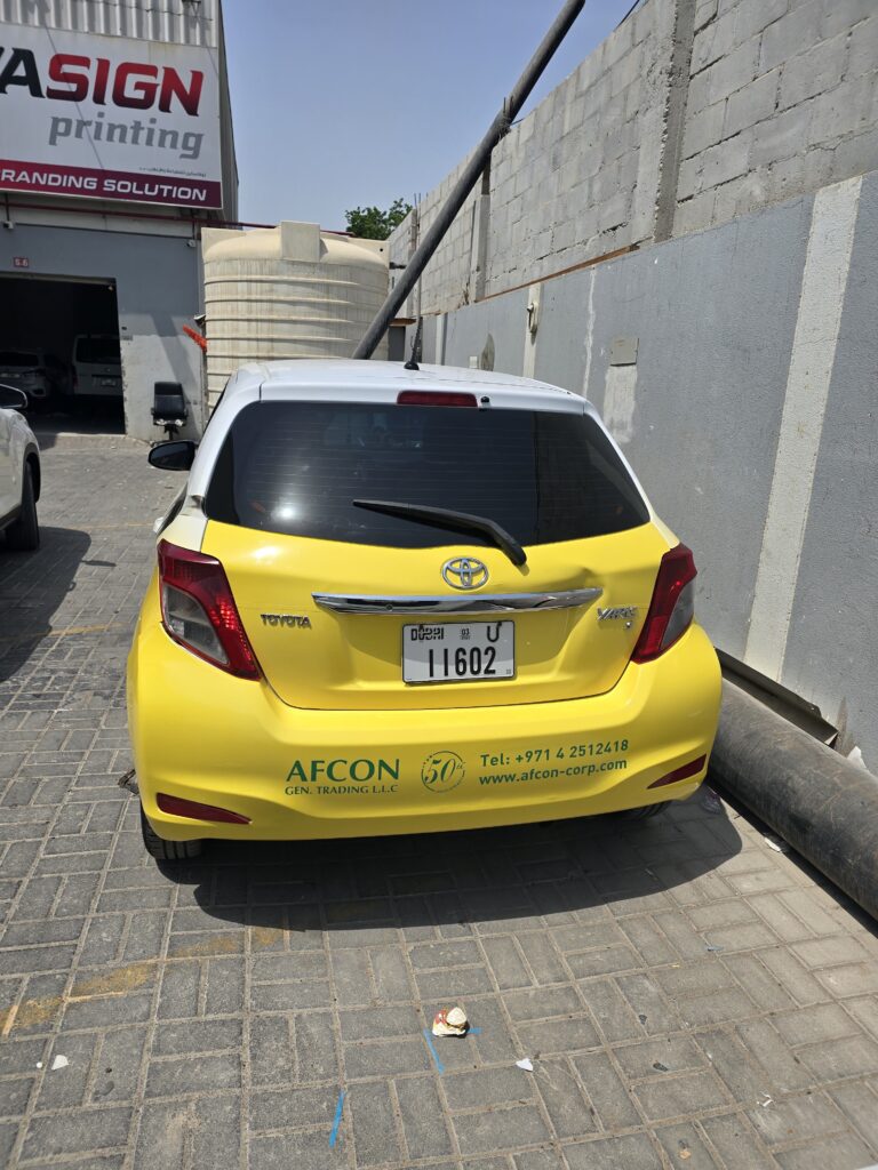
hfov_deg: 58.9
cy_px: 585
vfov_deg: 73.9
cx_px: 439
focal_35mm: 23
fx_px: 778
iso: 12
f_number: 1.7
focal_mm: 6.3
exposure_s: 1/1347
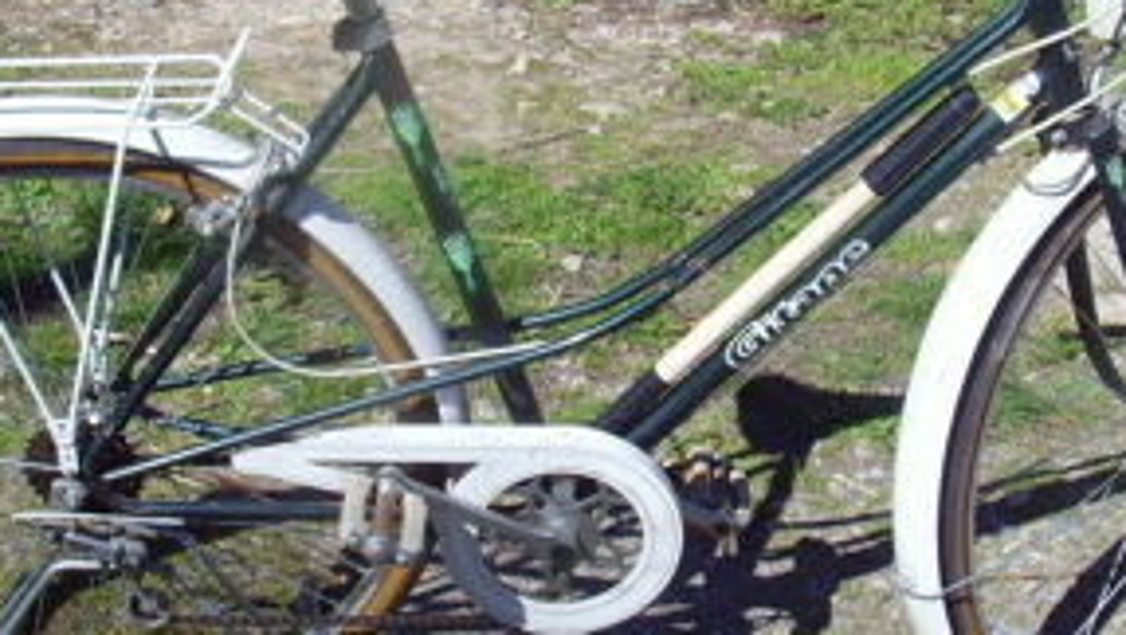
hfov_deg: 29.7
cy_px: 306
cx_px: 596
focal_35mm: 71
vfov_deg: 17.0
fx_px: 2122
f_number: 6.3
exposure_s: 1/350
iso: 80
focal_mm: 6.6
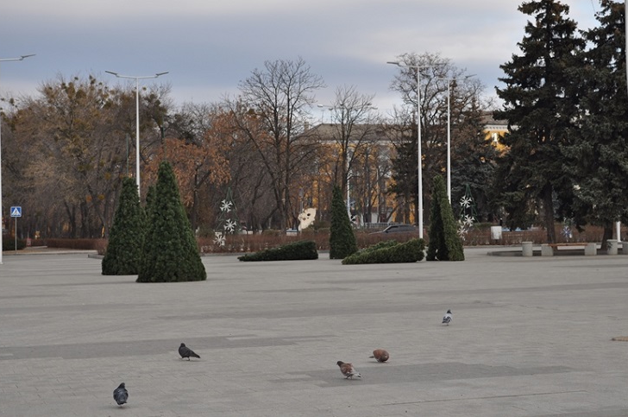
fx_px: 1489
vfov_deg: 15.9
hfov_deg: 23.8
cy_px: 202
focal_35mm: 86
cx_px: 313
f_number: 8
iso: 200
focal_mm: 55
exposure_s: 1/200
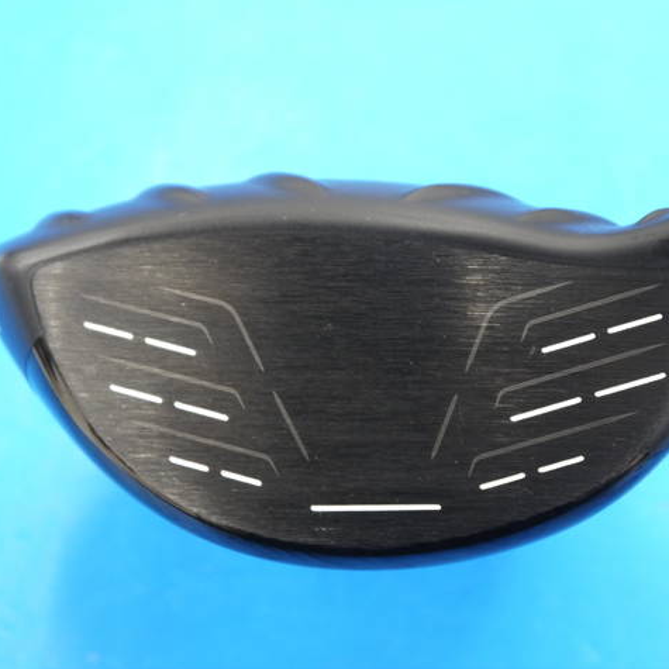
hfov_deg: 17.4
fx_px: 2187
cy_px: 335
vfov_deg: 17.4
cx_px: 354
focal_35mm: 100
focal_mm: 42
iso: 800
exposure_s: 1/50
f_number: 5.6
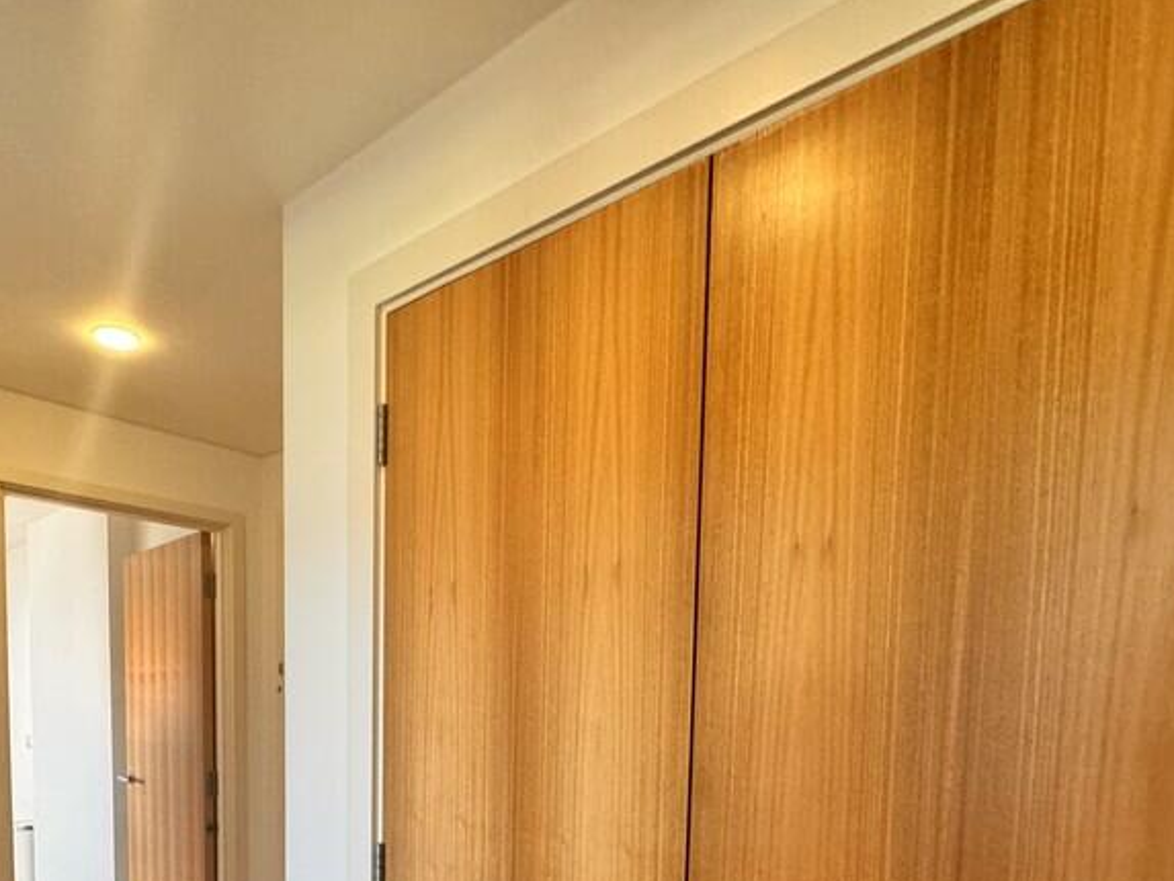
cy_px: 779
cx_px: 443
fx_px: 848
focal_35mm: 25
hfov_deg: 68.3
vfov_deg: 49.4
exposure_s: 1/50
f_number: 2.2
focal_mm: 2.22
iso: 320
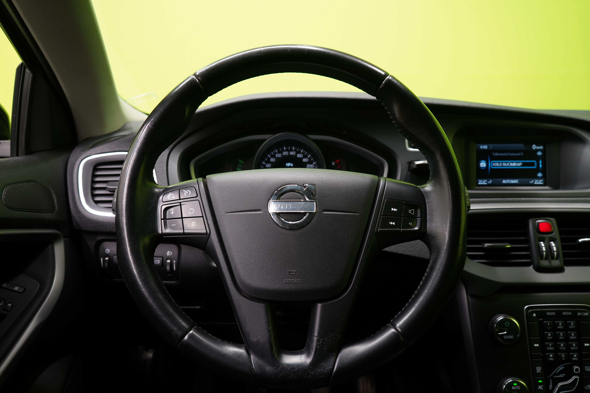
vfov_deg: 45.0
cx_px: 295
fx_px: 475
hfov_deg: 63.7
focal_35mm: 29
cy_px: 196
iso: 1250
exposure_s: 1/25
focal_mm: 29
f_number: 5.6
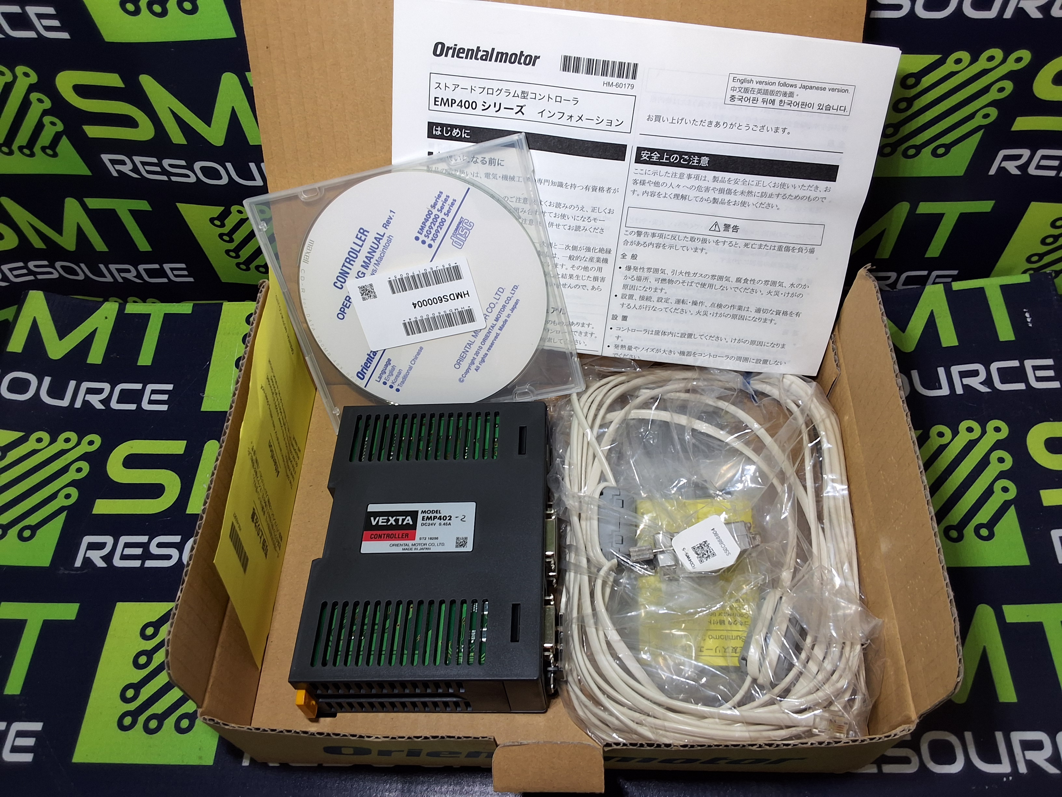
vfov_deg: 49.7
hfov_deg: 63.4
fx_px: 859
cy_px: 398
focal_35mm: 28
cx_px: 531
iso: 64
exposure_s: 1/40
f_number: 1.9
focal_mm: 2.91
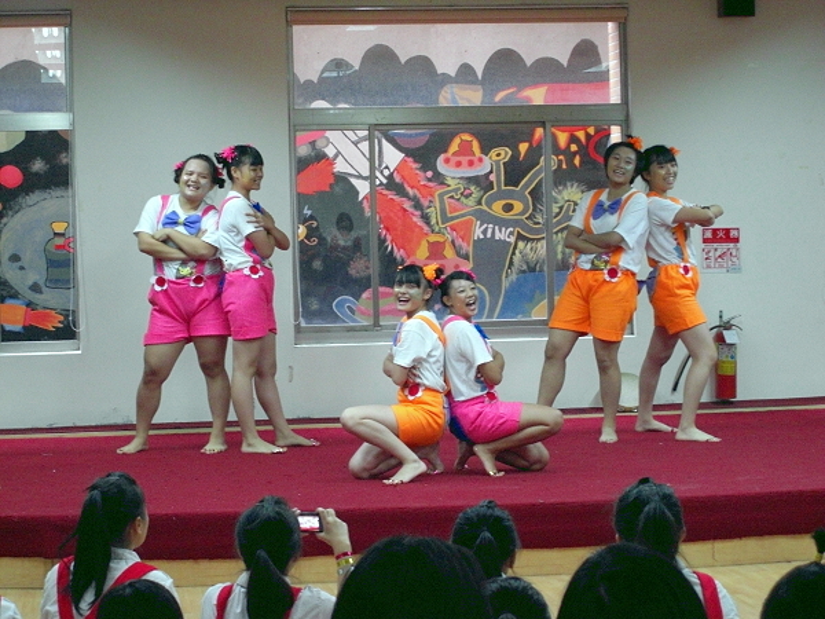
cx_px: 412
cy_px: 310
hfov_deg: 20.7
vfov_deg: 15.6
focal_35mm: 95
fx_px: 2264
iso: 800
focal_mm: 19.7
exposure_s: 1/30
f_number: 4.8
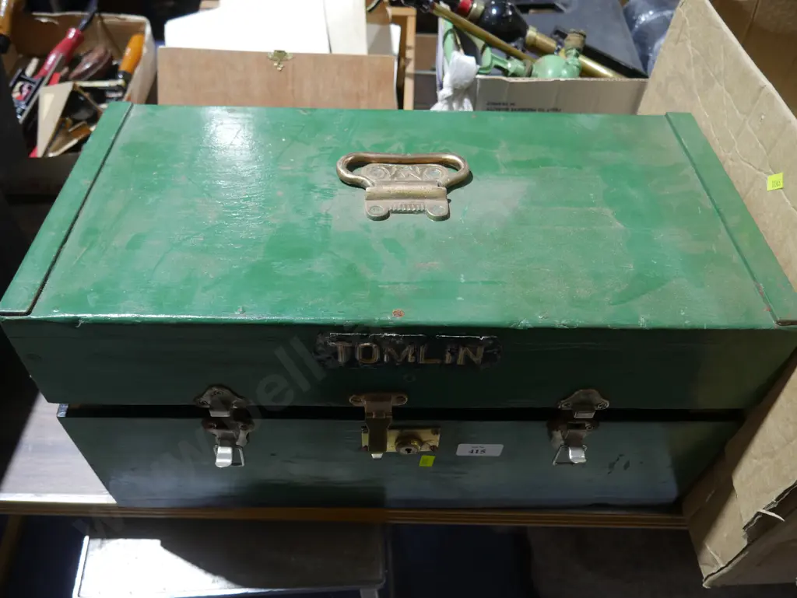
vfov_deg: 49.8
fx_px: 645
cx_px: 398
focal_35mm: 28
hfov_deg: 63.4
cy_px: 299
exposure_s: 1/60
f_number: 3.5
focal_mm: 14
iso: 500
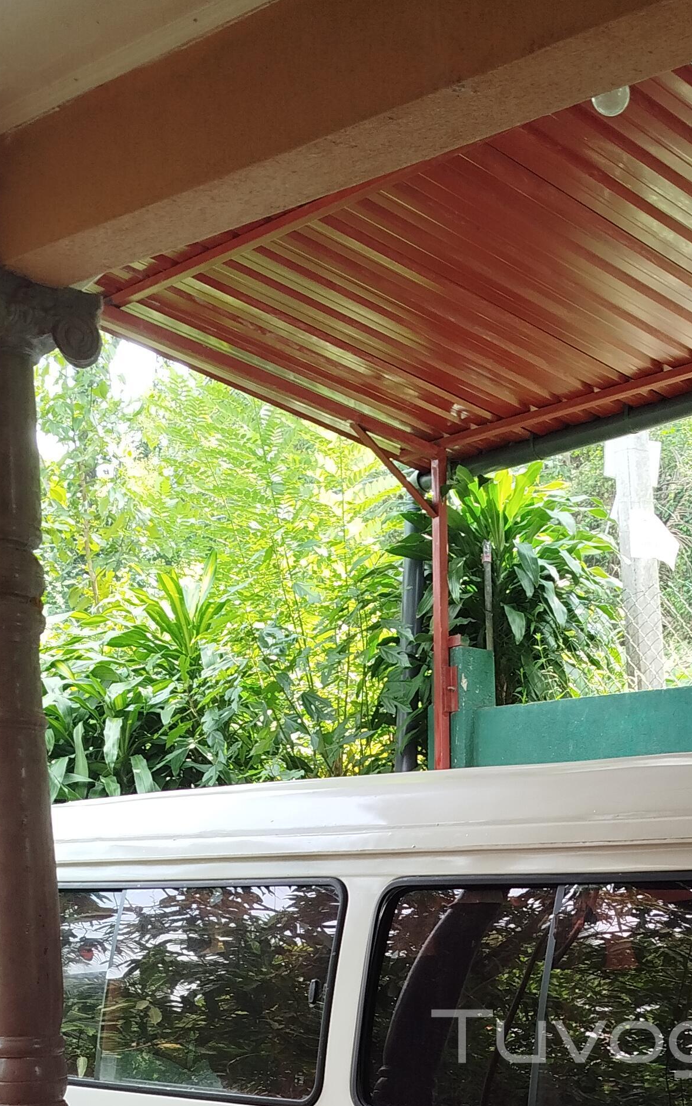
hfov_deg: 23.4
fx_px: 1629
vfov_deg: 35.0
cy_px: 1030
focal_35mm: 54
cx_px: 601
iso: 100
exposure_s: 1/100
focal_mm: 5.31
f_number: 1.7
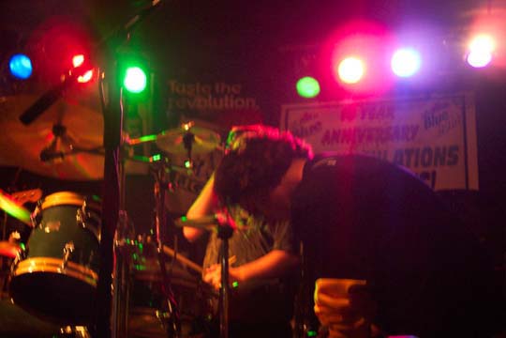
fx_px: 717
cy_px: 169
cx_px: 253
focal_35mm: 51
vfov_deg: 26.5
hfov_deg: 38.9
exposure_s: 1/8
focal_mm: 10.7
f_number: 3.4
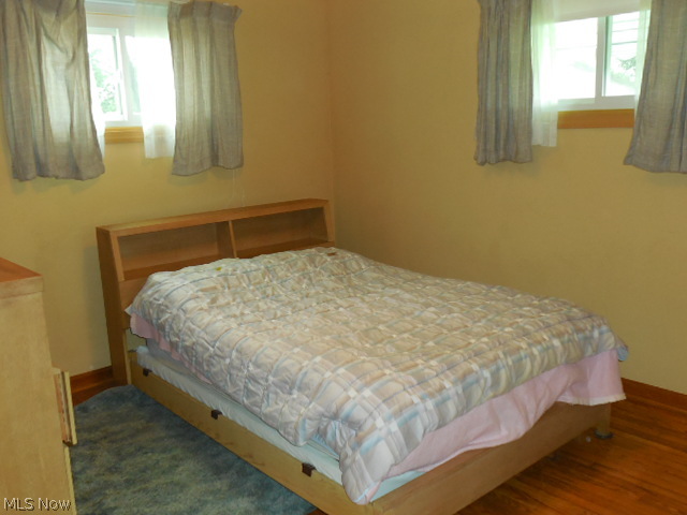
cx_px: 344
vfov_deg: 41.8
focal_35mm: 34
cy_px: 258
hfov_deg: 54.0
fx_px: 675
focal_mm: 6
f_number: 3.9
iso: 450
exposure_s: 1/30
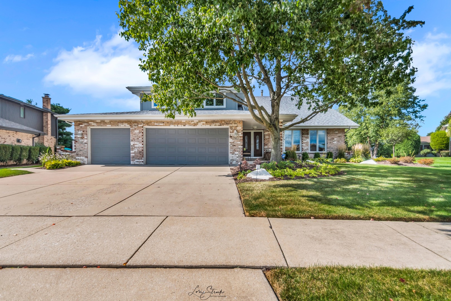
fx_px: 213
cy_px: 150
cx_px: 226
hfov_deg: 93.3
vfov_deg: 70.5
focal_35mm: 17
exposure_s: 1/8000
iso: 400
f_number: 8
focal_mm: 11.5
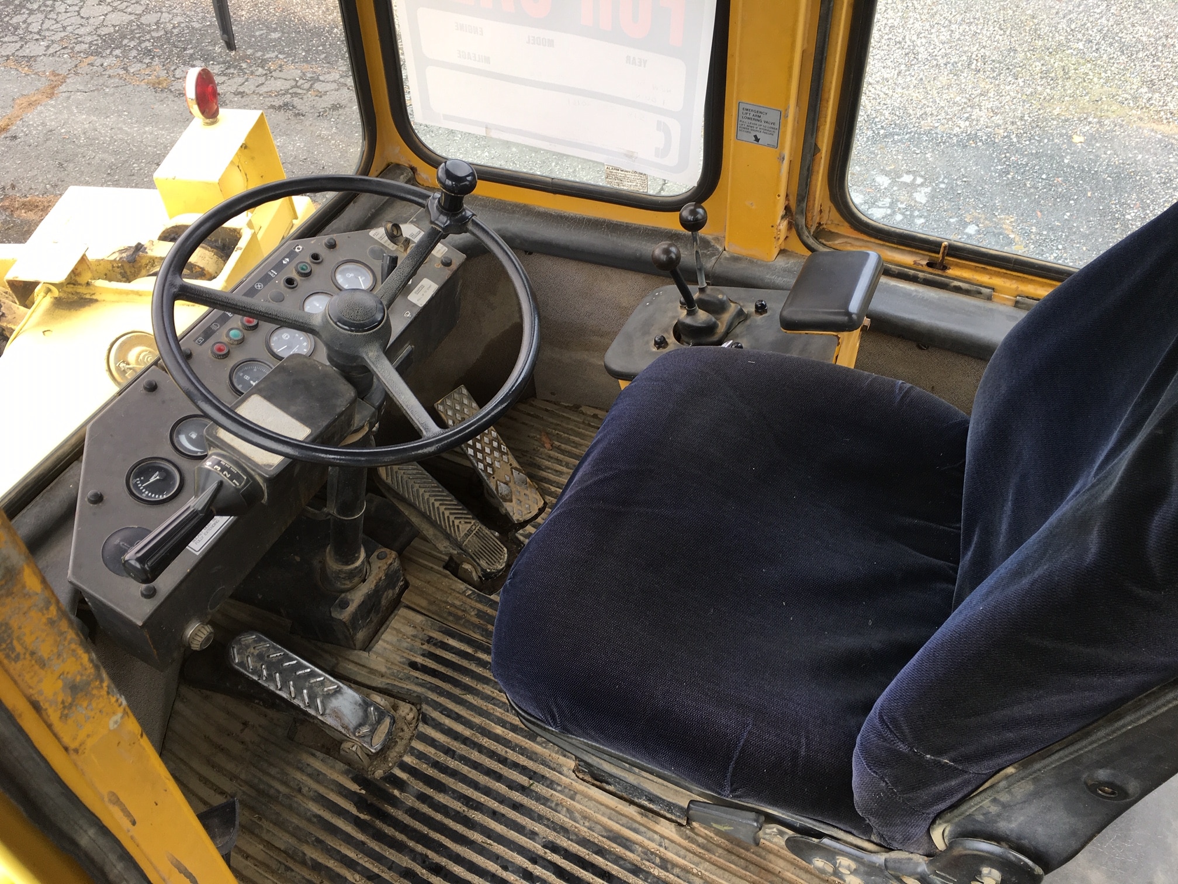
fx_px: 987
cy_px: 442
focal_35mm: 29
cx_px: 589
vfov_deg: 48.2
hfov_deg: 61.7
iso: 25
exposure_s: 1/60
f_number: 2.2
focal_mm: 4.15
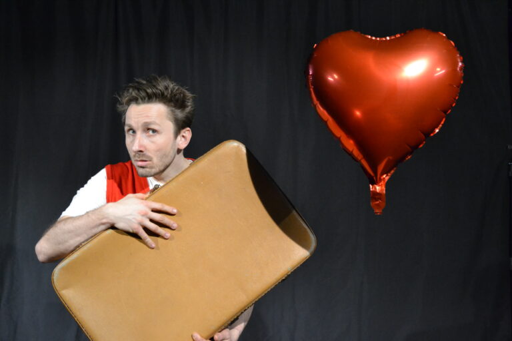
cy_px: 170
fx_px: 747
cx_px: 256
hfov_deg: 37.9
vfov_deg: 25.8
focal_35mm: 52
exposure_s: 1/100
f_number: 4.5
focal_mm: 35
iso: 3200
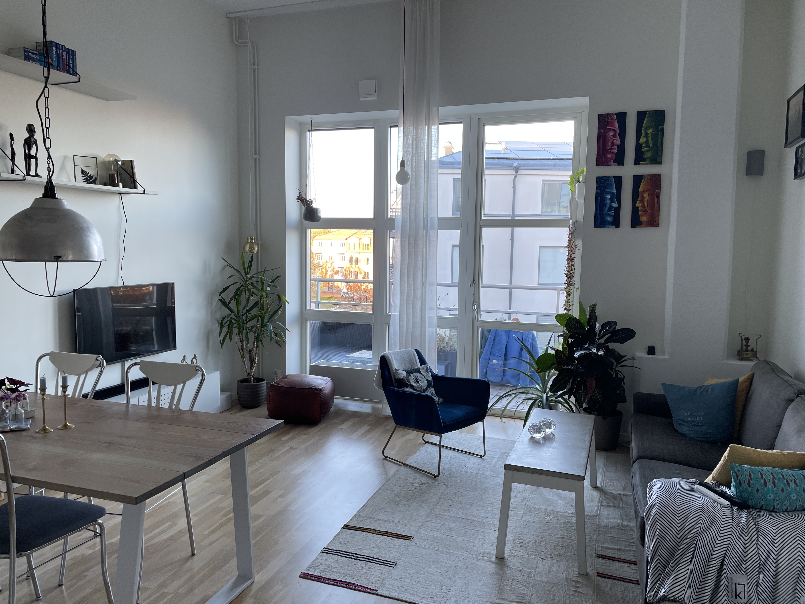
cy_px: 302
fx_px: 605
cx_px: 402
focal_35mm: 26
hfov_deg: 67.3
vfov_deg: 53.1
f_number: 1.6
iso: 50
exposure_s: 1/100
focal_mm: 4.2
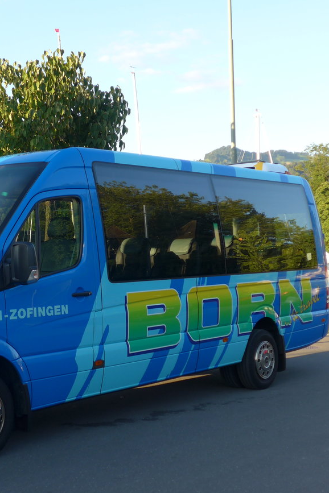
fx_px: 809
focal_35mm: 59
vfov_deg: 33.9
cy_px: 255
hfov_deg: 22.7
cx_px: 65
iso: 80
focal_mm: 8.4
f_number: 2.8
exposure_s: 1/250
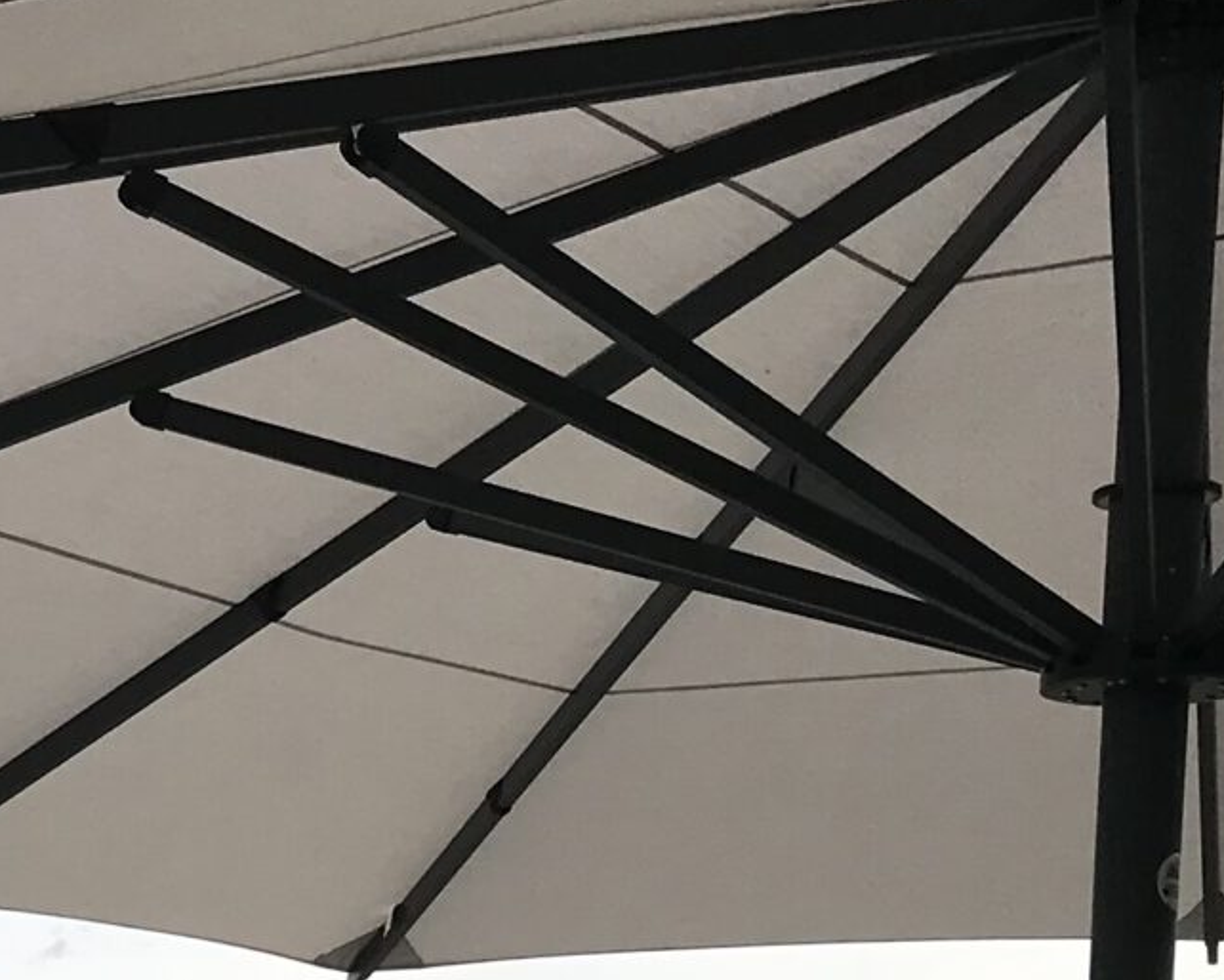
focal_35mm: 109
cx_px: -326
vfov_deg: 13.0
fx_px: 3950
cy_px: 1666
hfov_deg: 16.7
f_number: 1.8
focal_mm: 3.99
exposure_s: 1/2083
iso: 20
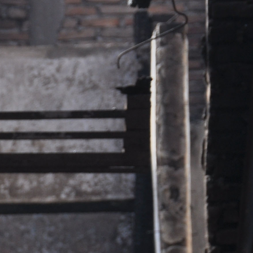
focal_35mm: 499
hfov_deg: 3.5
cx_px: -195
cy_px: 357
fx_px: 4126
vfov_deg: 3.5
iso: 200
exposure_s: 1/200
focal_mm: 80
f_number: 5.3
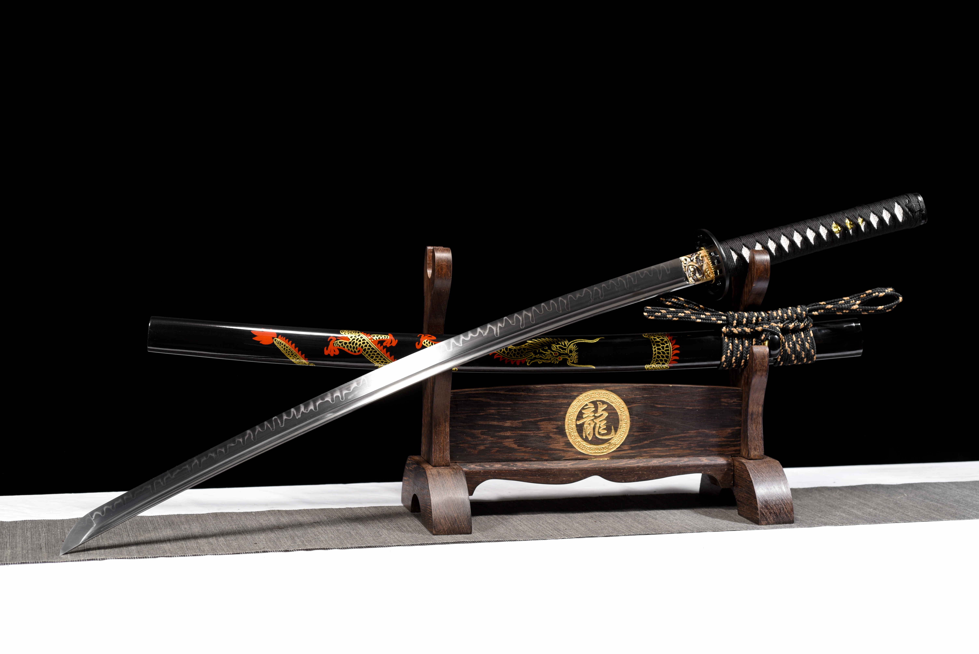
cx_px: 490
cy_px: 327
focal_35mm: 60
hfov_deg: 33.4
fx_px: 1632
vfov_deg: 22.6
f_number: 7.1
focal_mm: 60
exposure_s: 1/125
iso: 200
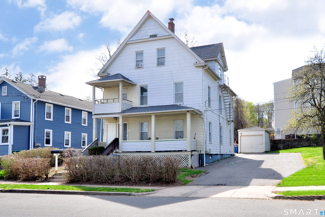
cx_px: 165
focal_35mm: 25
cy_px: 105
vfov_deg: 51.3
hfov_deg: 71.5
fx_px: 226
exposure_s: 1/400
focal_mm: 16
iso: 250
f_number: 5.6
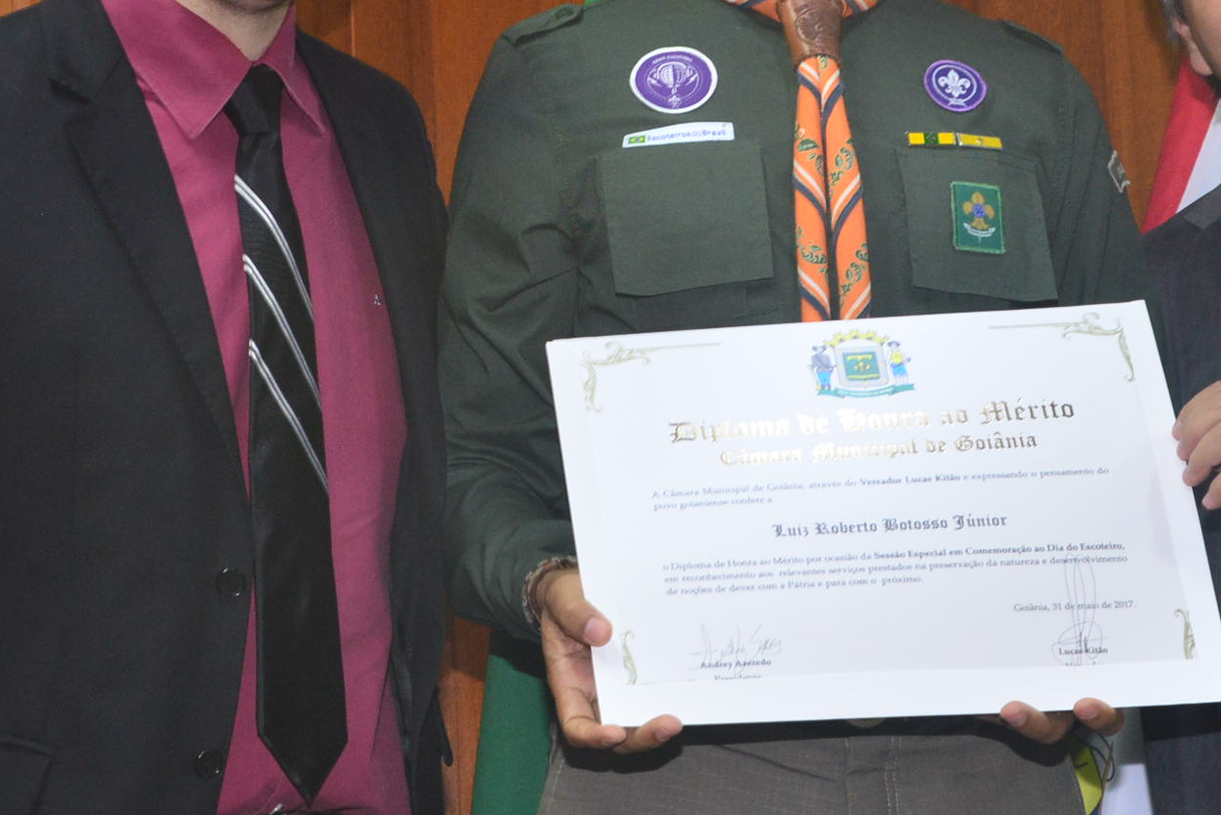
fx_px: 4207
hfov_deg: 16.5
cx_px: 592
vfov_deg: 11.1
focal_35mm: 124
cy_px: 305
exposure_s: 1/60
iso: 2000
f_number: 7.1
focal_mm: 52
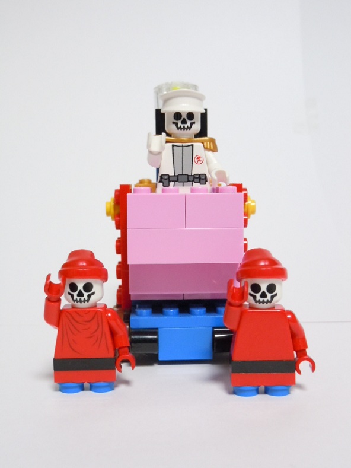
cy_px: 234
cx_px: 176
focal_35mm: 45
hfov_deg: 32.2
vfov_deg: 42.1
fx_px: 608
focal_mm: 8.1
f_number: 4.6
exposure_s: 1/6
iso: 400
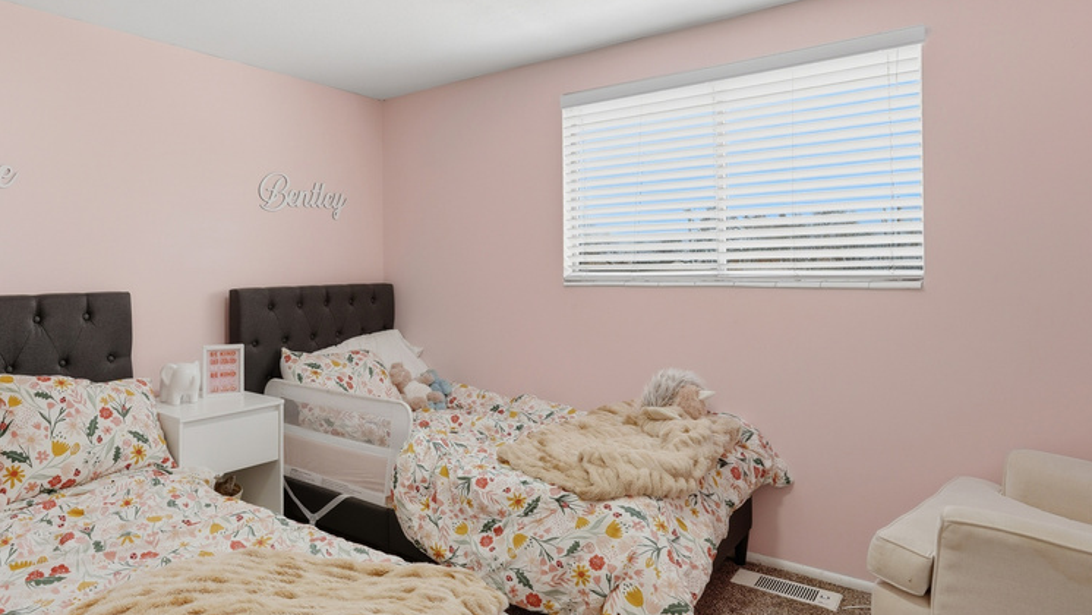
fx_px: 666
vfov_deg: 49.4
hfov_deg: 77.5
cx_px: 420
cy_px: 267
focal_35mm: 23
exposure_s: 1/400
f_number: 9
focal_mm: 16
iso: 250
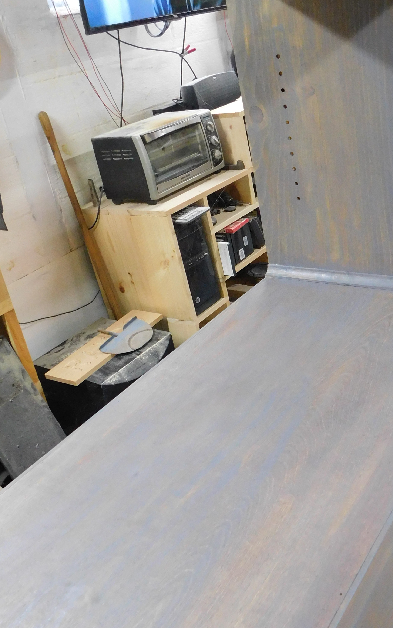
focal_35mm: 38
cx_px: 281
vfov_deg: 51.5
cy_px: 302
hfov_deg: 33.1
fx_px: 651
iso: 400
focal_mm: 4
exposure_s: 1/13
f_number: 3
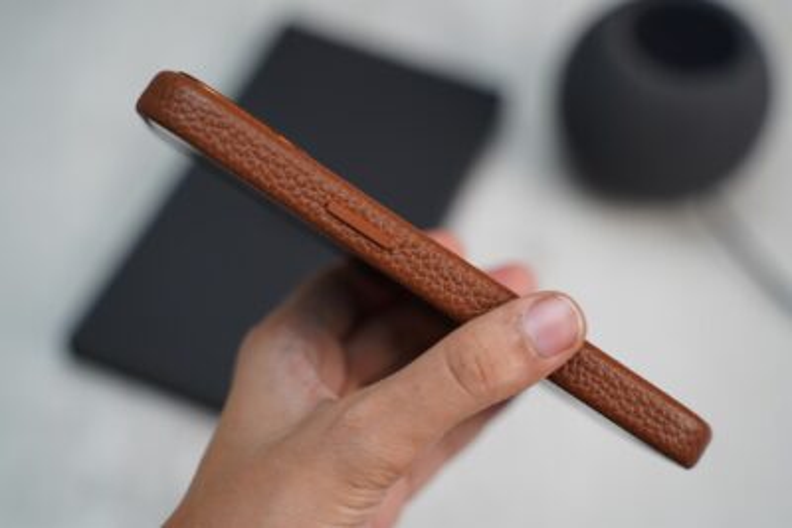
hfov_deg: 35.6
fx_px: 1232
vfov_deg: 24.2
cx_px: 396
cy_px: 264
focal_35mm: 56
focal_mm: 56
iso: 640
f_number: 3.2
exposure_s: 1/60
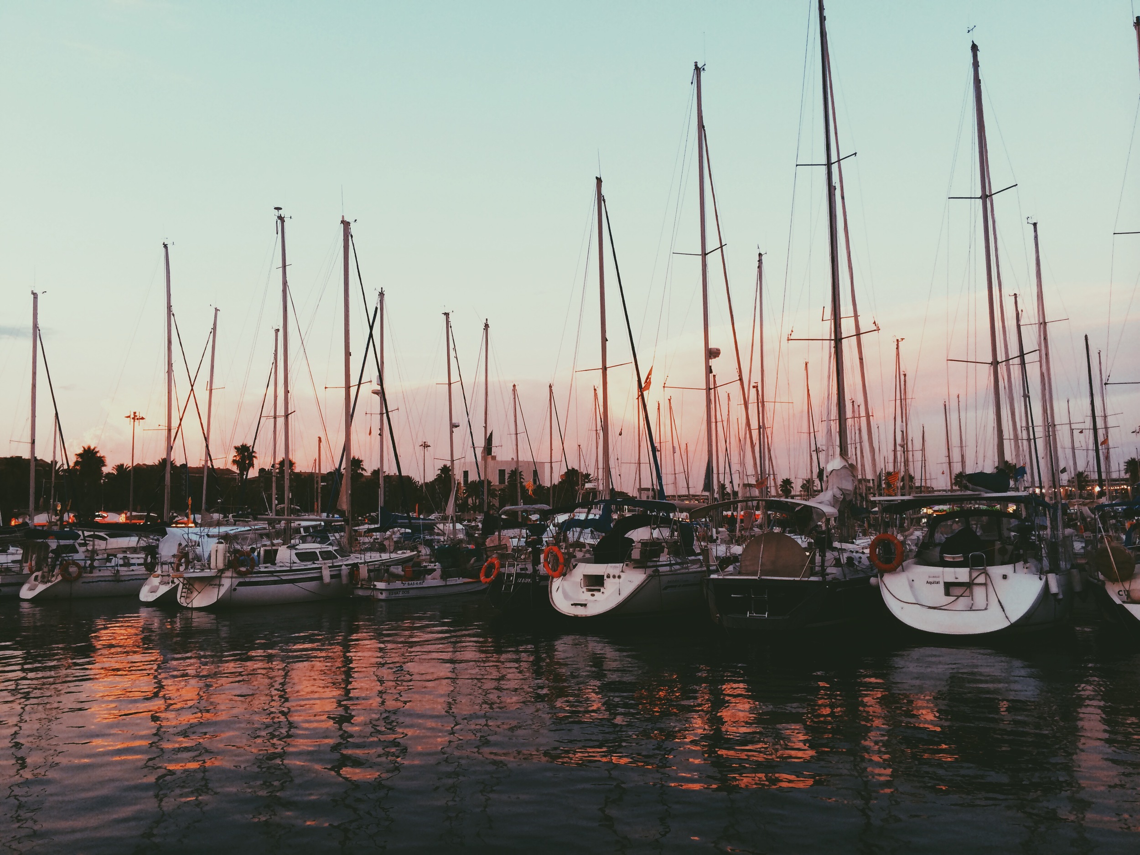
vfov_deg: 46.8
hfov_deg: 60.0
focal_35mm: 30
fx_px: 988
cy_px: 428
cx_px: 570
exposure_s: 1/40
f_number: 2.2
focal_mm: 4.12
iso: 32
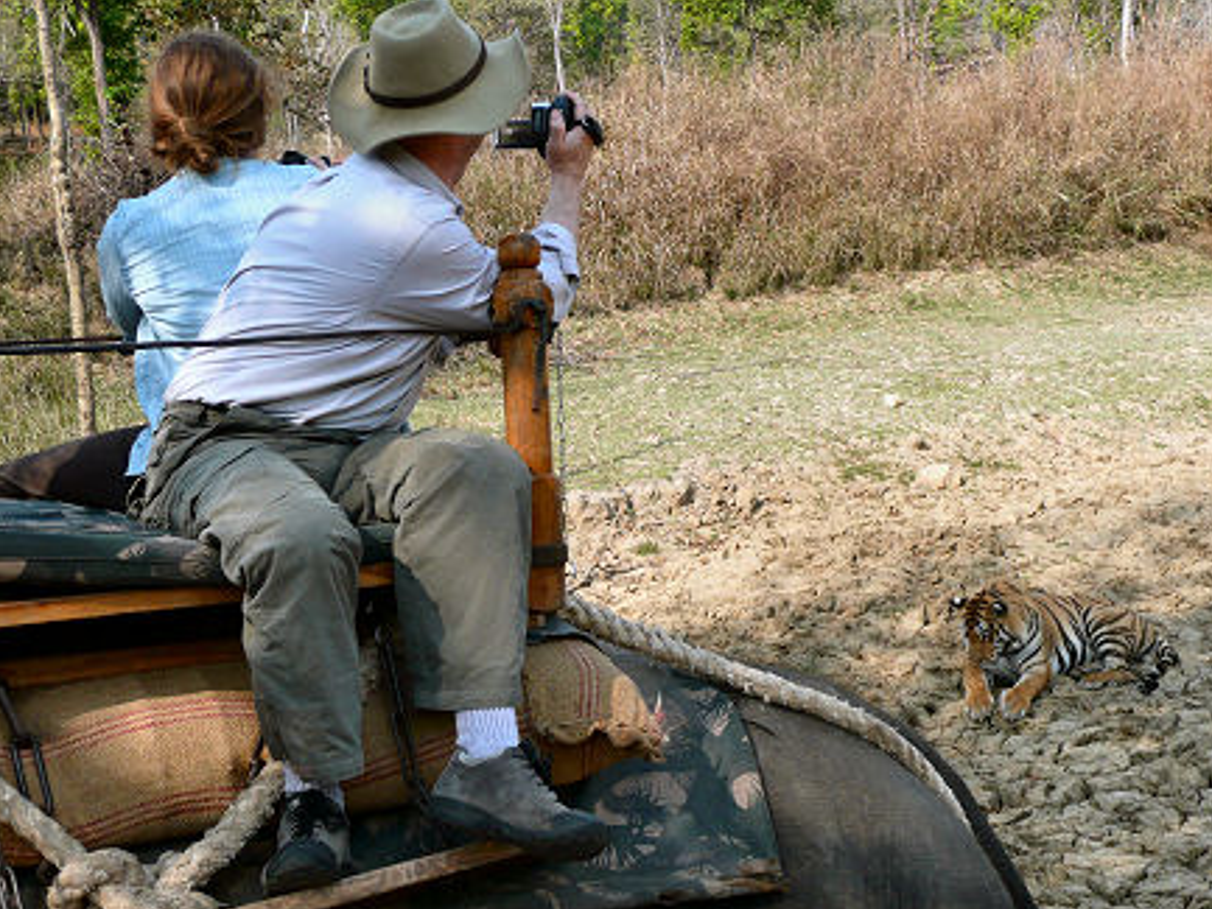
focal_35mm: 61
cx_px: 644
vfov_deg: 24.0
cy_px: 434
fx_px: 2136
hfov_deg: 31.7
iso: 100
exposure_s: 1/320
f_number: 4.3
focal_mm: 9.1
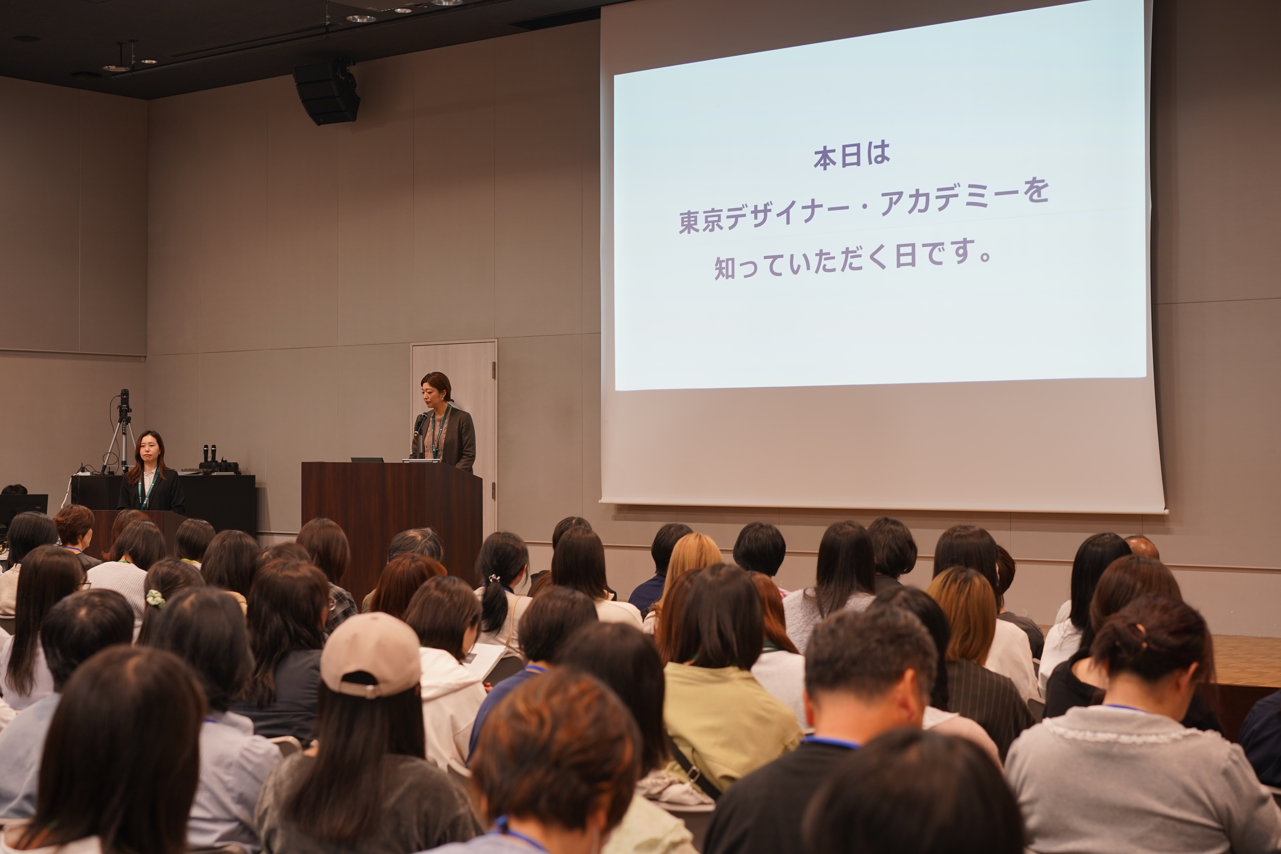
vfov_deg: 24.6
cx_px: 640
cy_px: 427
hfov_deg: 36.2
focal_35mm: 55
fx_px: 1957
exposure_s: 1/25
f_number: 4.5
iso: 250
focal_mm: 55
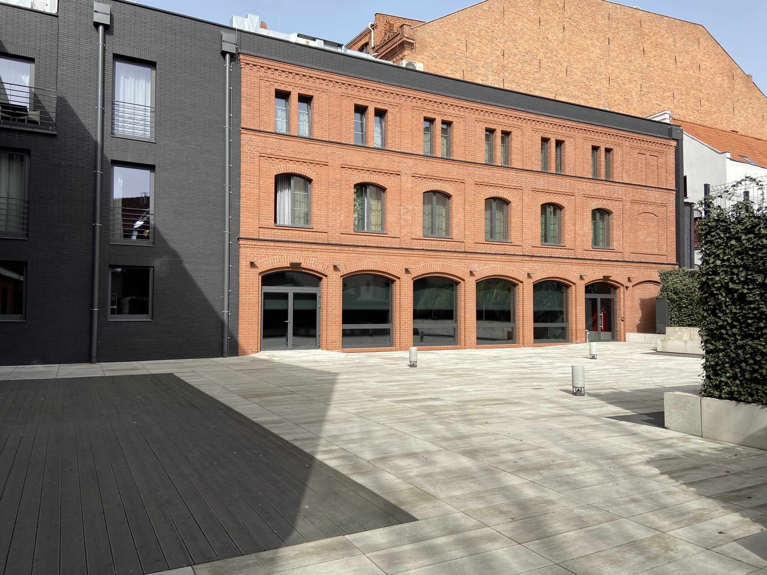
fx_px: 576
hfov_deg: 67.3
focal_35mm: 26
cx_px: 384
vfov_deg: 53.1
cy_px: 288
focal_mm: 4.25
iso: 32
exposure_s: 1/1779
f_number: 1.8
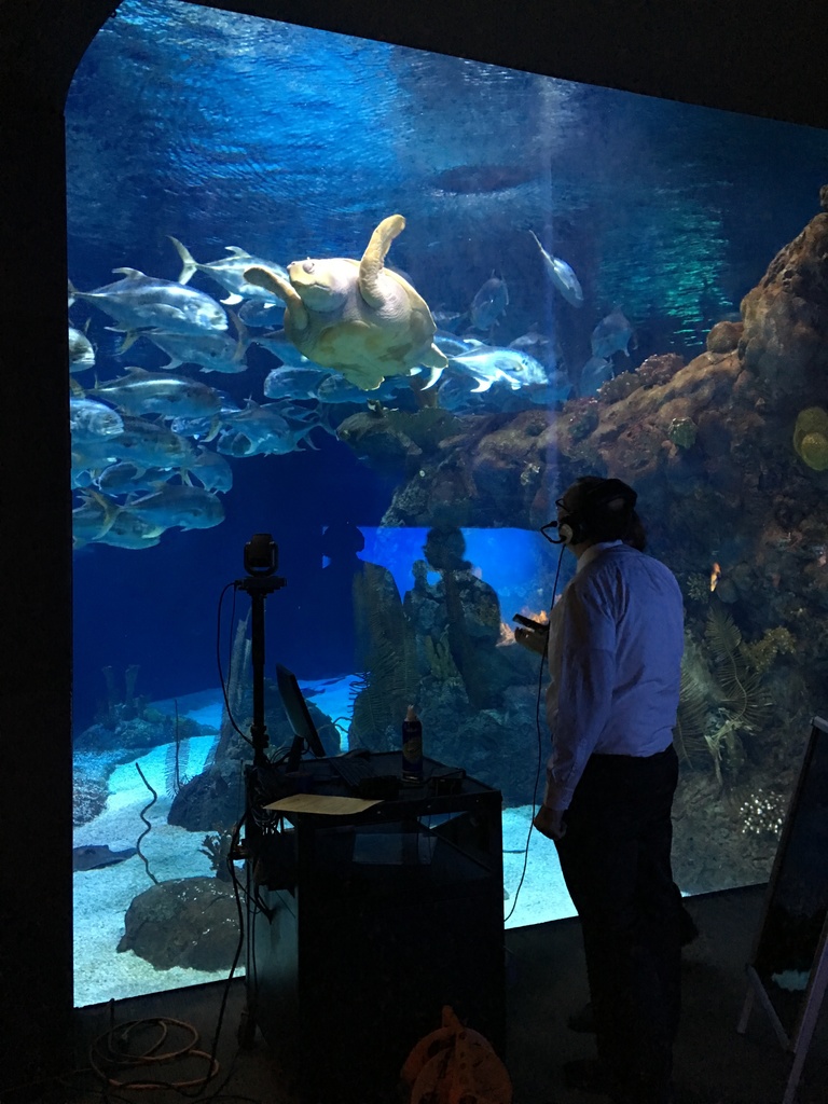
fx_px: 925
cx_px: 414
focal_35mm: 29
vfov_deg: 61.7
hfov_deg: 48.2
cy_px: 552
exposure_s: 1/4
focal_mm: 4.15
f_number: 2.2
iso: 80
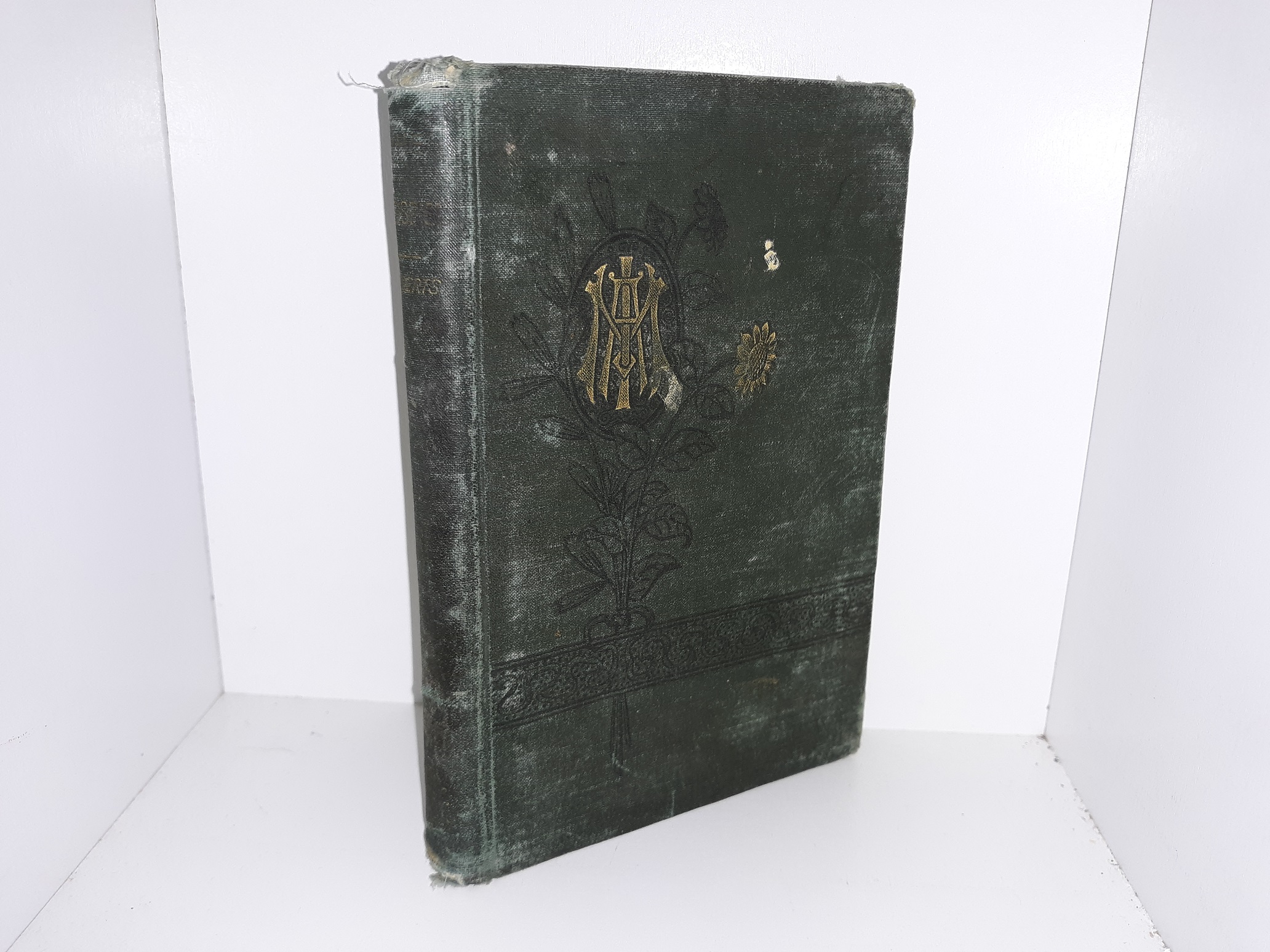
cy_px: 476
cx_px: 635
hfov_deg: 63.4
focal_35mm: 28
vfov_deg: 49.7
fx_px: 1027
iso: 40
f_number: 1.7
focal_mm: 3.7
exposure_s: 1/120
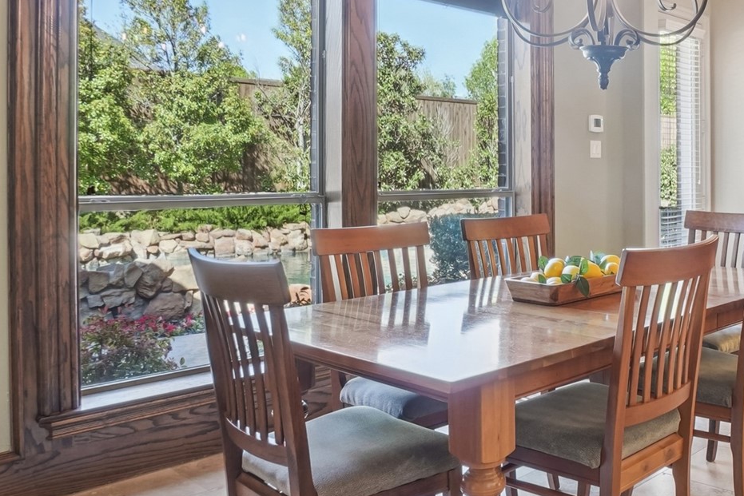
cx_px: 586
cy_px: 195
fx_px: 723
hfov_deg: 51.3
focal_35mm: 35
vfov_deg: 37.7
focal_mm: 10
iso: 400
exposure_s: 1/20
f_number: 8
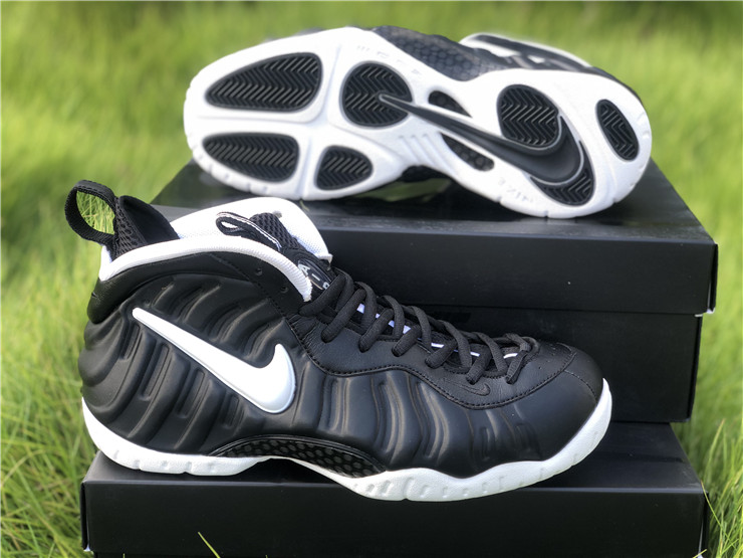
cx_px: 372
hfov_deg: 36.8
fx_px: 1116
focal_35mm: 52
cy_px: 279
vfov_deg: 28.0
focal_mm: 6
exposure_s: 1/120
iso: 25
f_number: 2.4
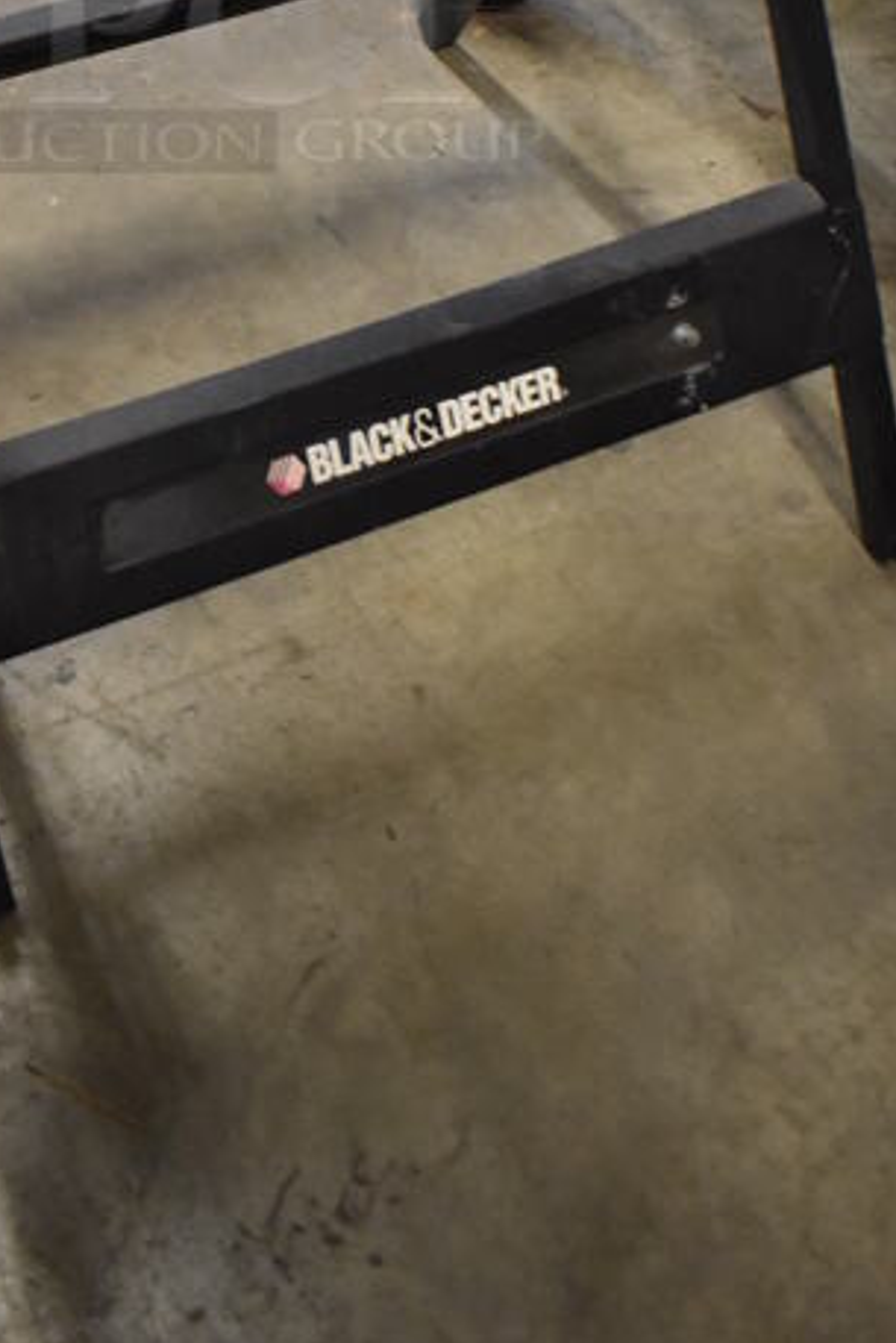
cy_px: 19
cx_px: 244
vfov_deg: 33.8
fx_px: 2014
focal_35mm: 54
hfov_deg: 24.8
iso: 2500
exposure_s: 1/125
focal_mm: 18
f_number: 3.5
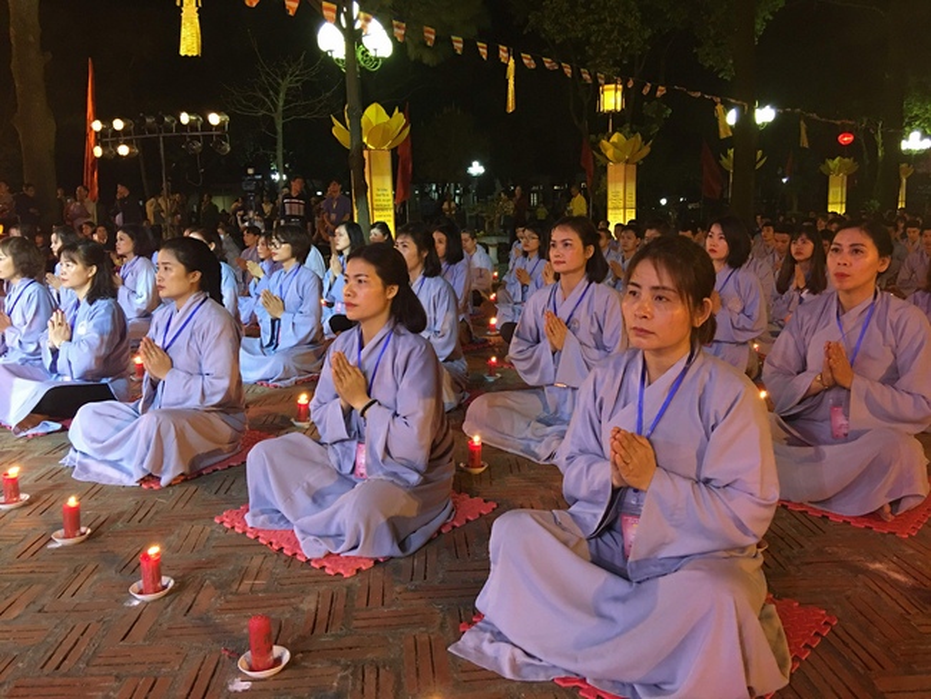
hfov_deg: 61.6
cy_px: 350
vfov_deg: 48.3
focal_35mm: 29
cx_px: 466
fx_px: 780
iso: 100
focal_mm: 4.15
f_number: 2.2
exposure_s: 1/10
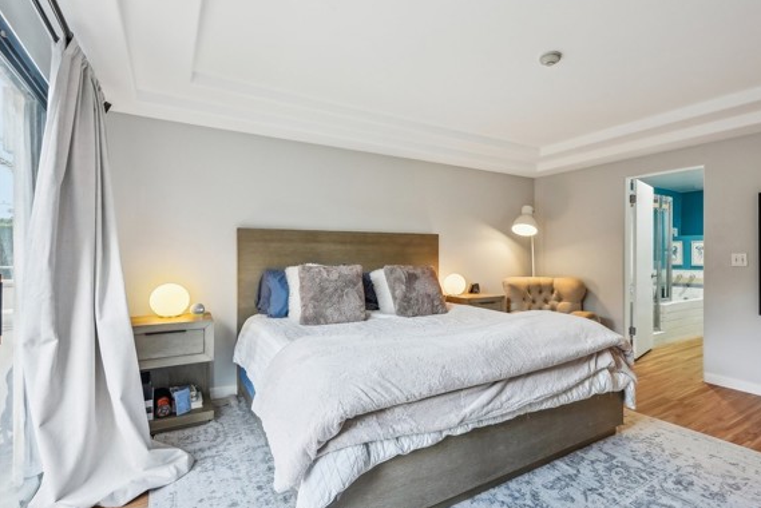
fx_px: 381
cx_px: 425
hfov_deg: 89.6
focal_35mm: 18
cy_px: 257
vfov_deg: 67.4
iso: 400
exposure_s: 1/13
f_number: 8
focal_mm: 16
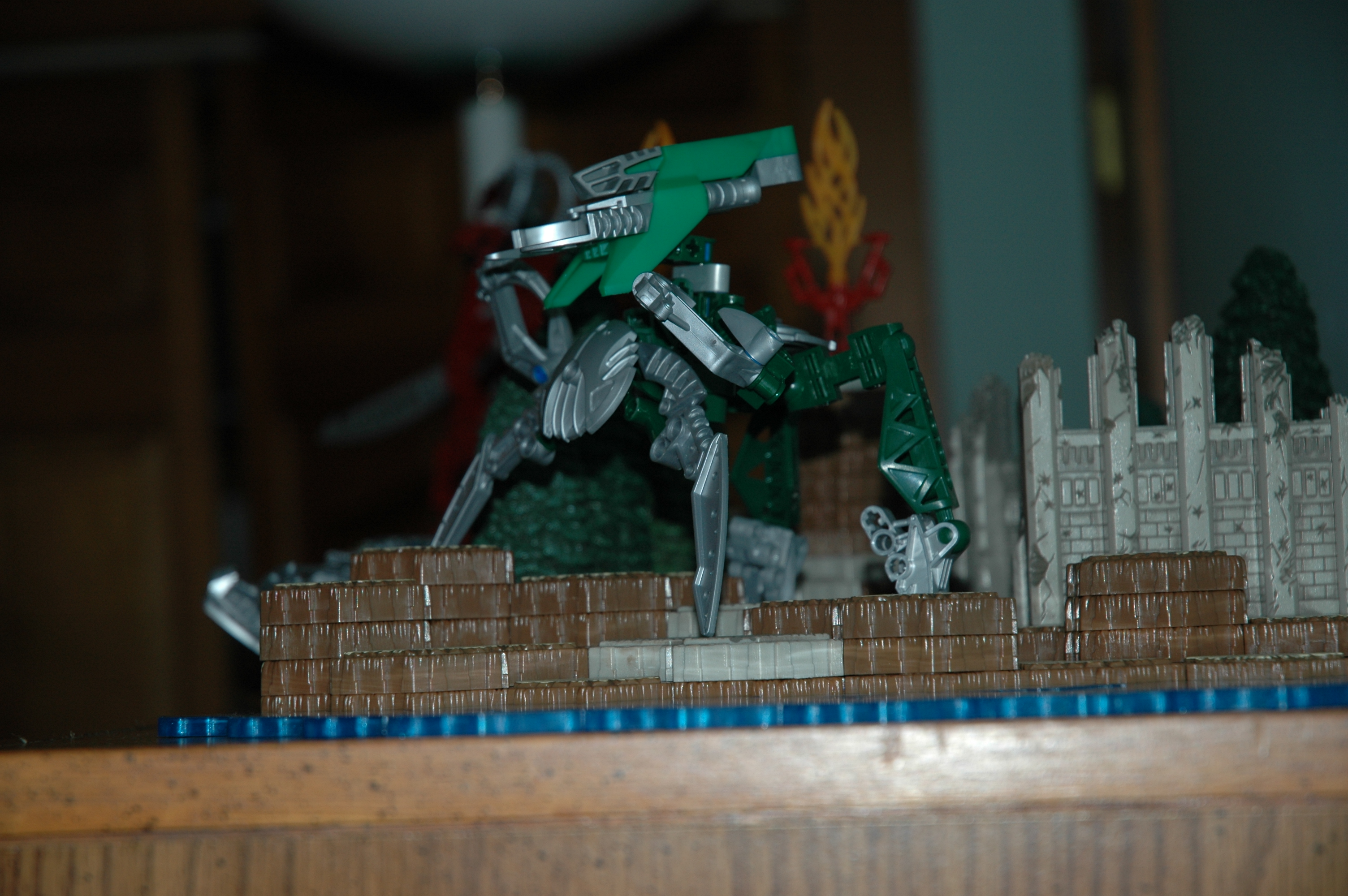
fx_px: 3928
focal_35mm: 105
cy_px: 448
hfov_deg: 19.5
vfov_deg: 13.0
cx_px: 674
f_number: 4.5
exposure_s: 1/60
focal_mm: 70
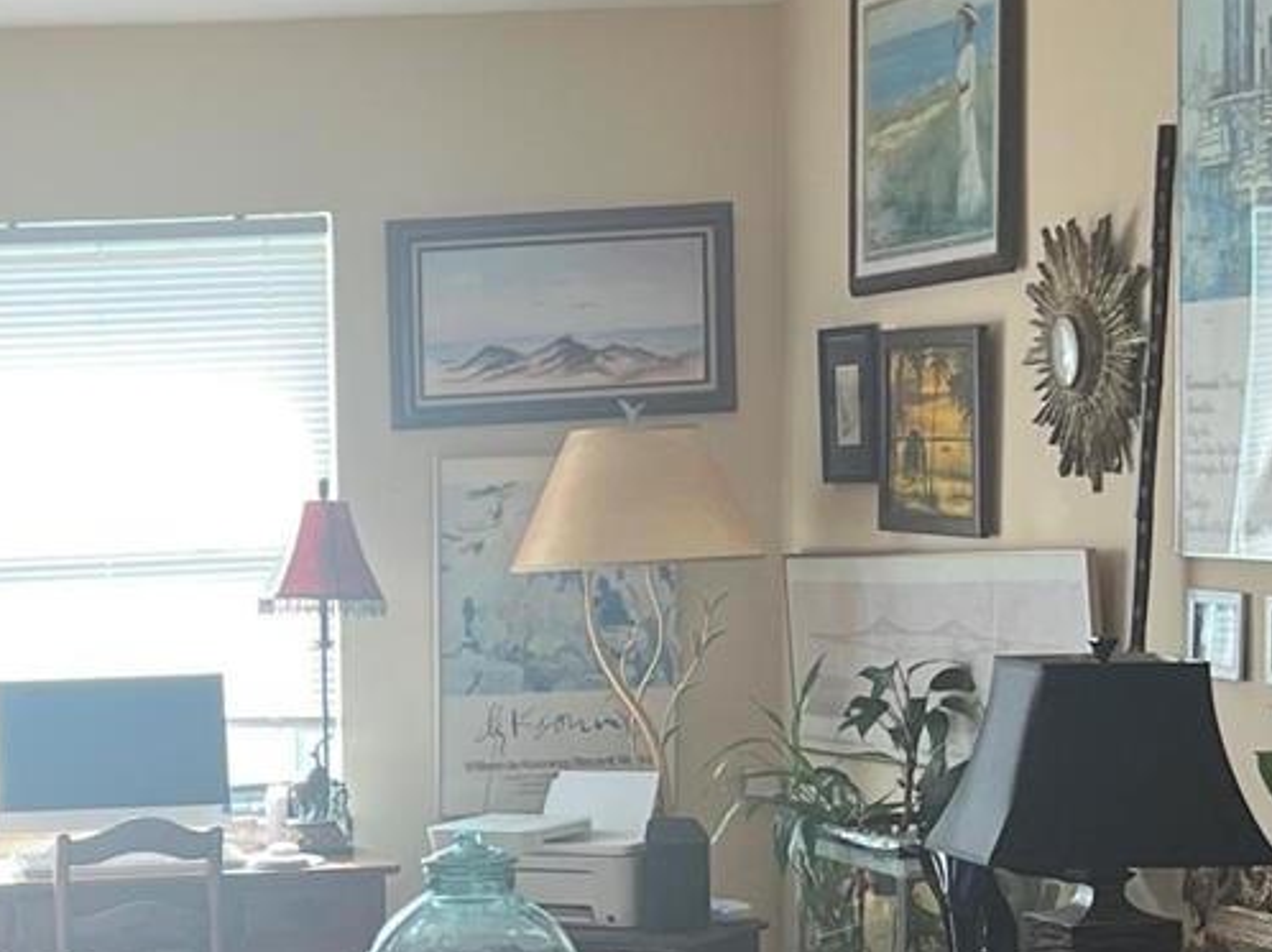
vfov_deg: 13.7
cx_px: -110
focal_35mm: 107
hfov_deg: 17.8
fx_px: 3930
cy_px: 804
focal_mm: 5.7
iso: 80
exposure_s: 1/60
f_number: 1.5
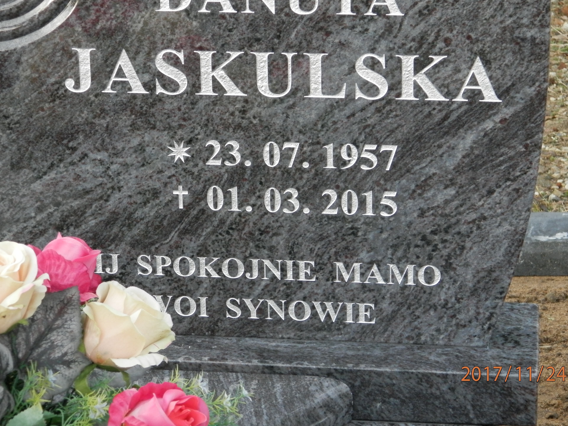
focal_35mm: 127
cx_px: 267
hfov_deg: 15.5
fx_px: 2084
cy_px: 173
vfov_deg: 11.7
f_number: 4.5
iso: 200
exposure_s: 1/50
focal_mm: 19
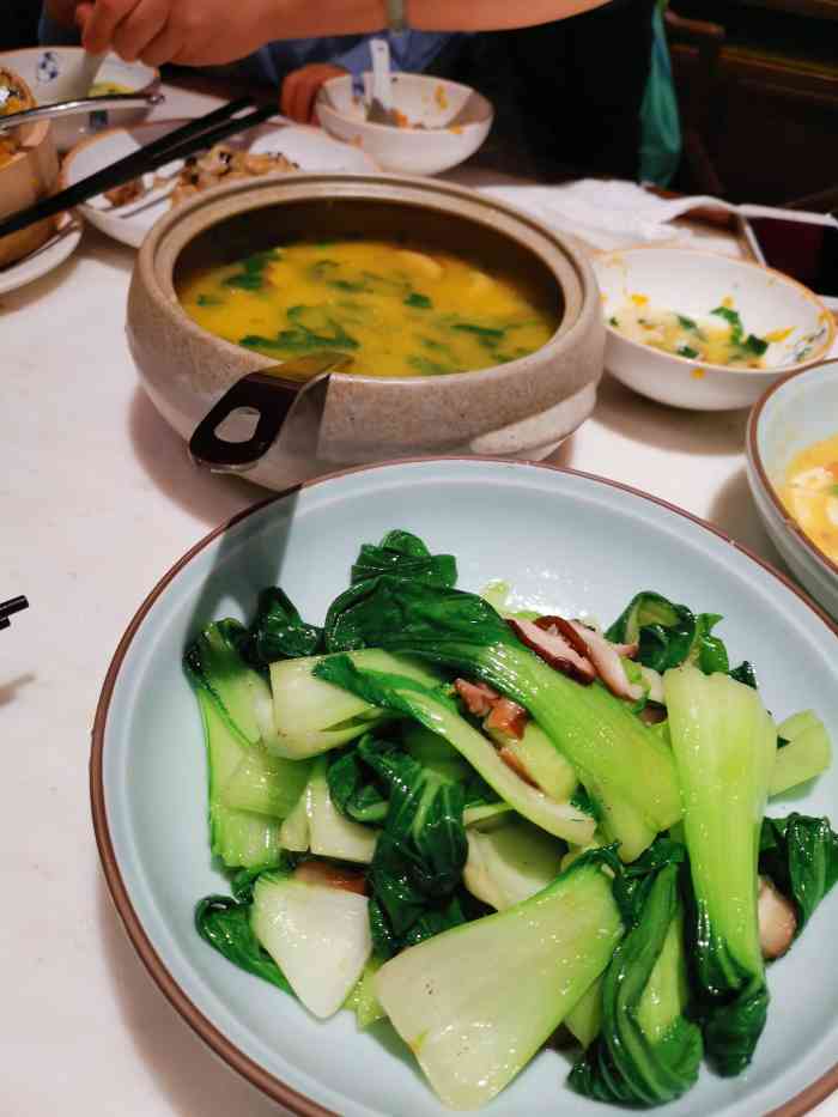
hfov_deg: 51.4
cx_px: 419
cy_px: 558
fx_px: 871
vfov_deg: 65.3
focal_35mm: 27
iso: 160
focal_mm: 5.58
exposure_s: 1/100
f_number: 1.8
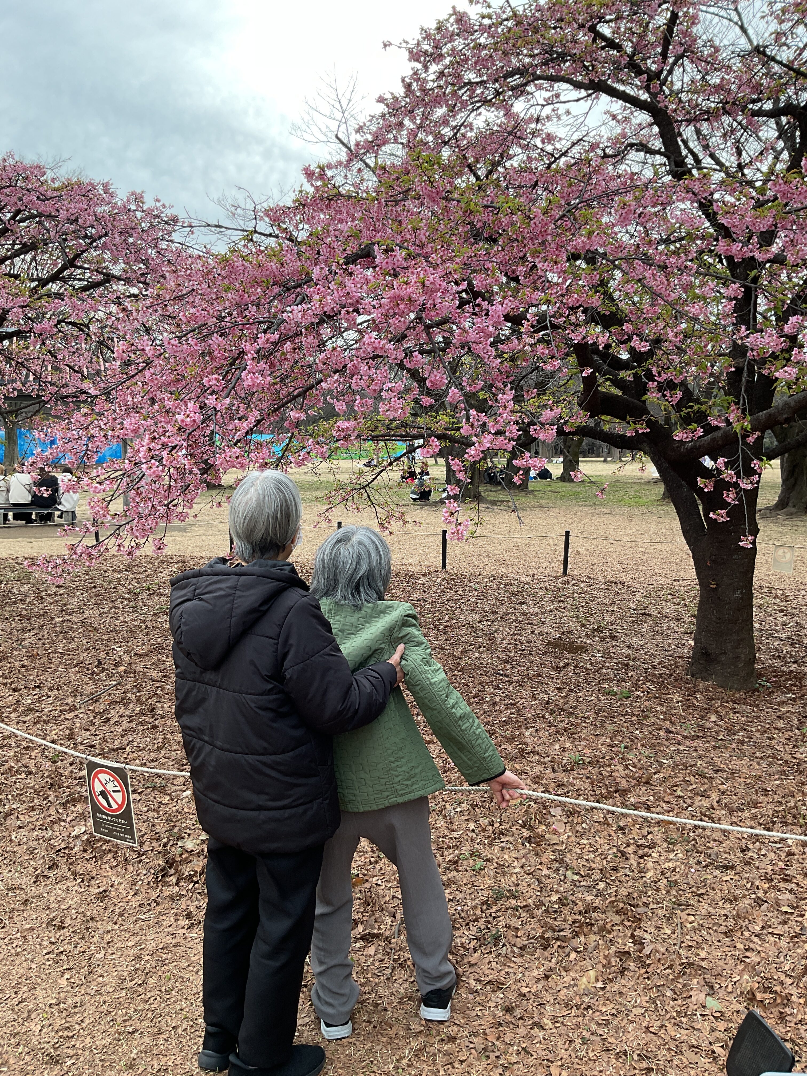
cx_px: 404
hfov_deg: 48.2
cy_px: 538
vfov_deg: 61.7
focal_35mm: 29
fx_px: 901
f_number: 1.8
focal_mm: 3
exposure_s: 1/305
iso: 16
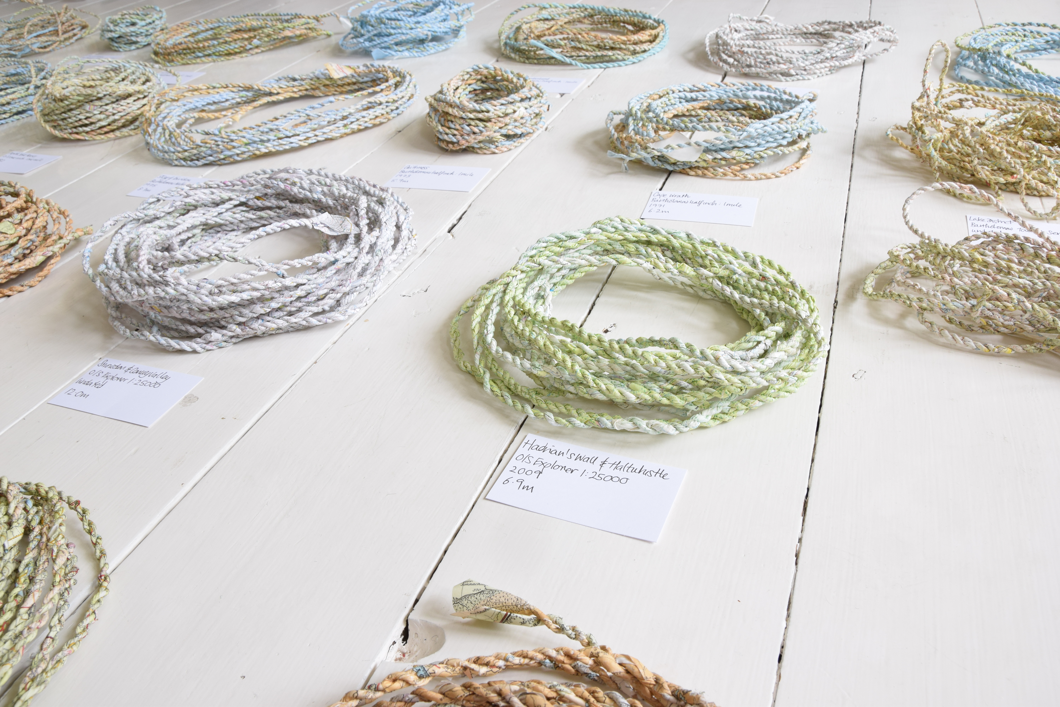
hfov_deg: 67.4
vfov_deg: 47.9
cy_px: 354
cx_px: 530
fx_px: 795
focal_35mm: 27
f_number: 14
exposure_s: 1/15
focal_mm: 18
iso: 400
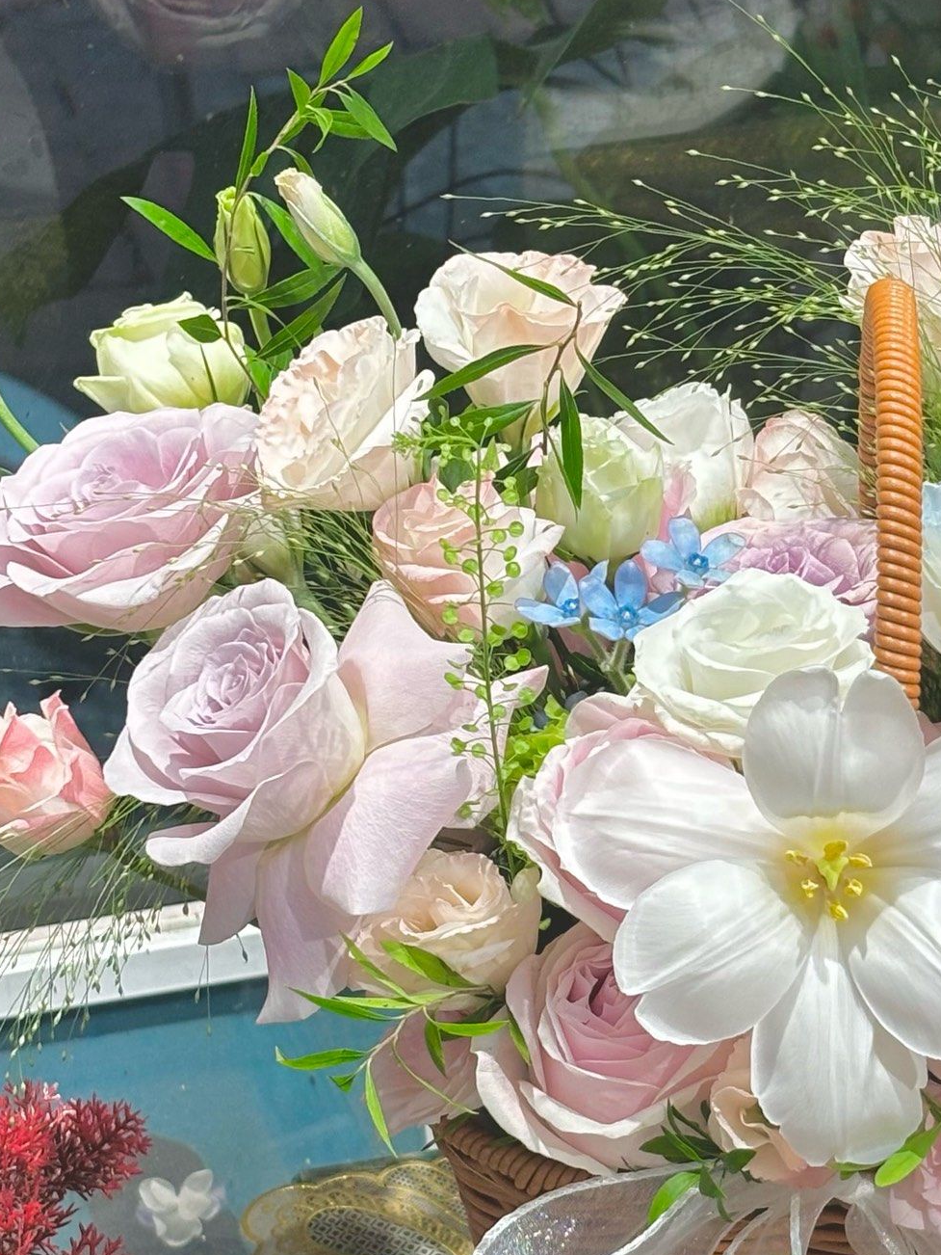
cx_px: 884
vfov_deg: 18.0
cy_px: 710
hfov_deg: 13.4
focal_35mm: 109
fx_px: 3949
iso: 40
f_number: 1.6
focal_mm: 5.96
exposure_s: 1/50
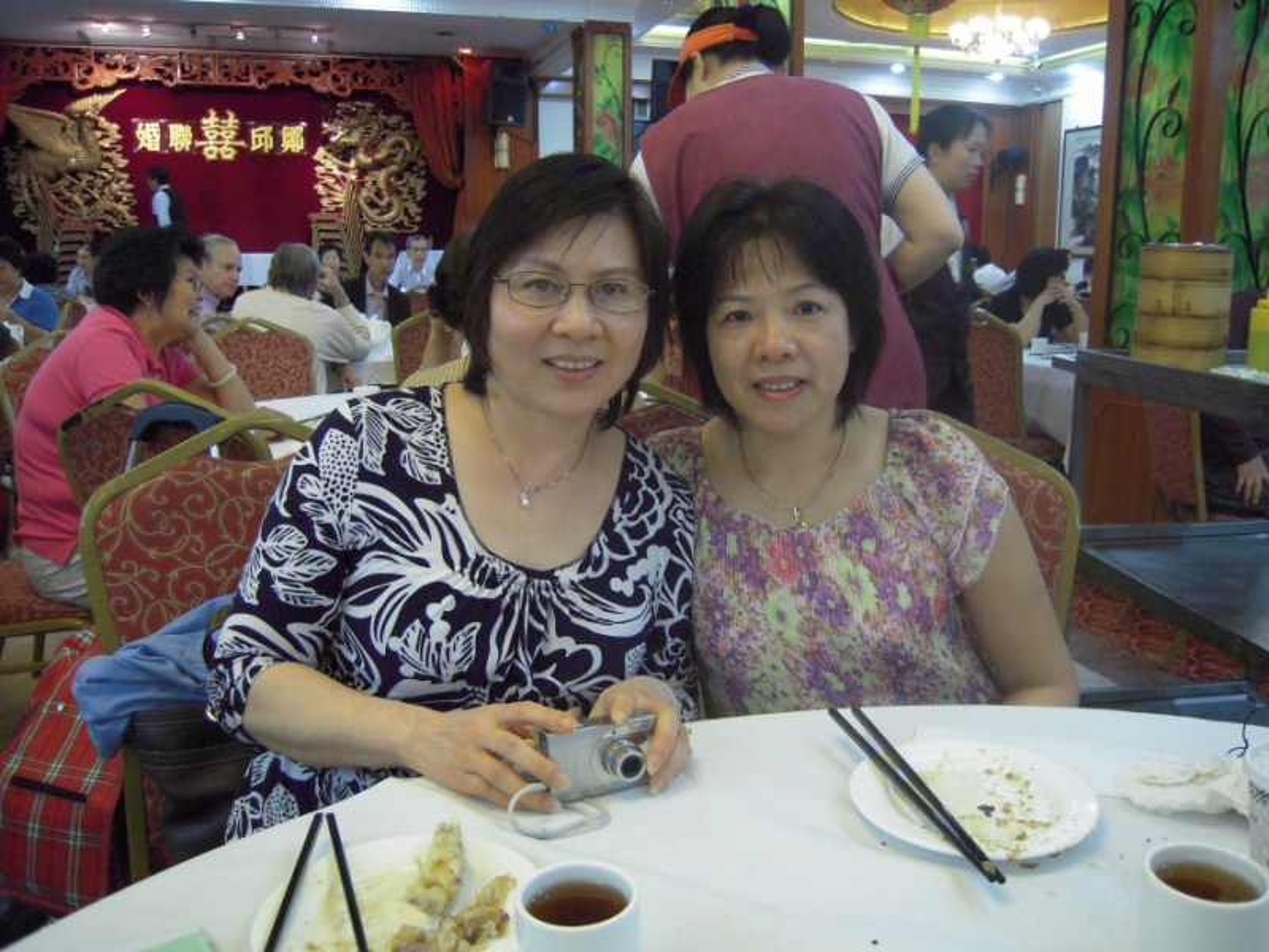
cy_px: 476
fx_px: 1026
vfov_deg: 49.7
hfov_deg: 63.4
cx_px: 634
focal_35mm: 28
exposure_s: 1/30
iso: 500
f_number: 2.7
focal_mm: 5
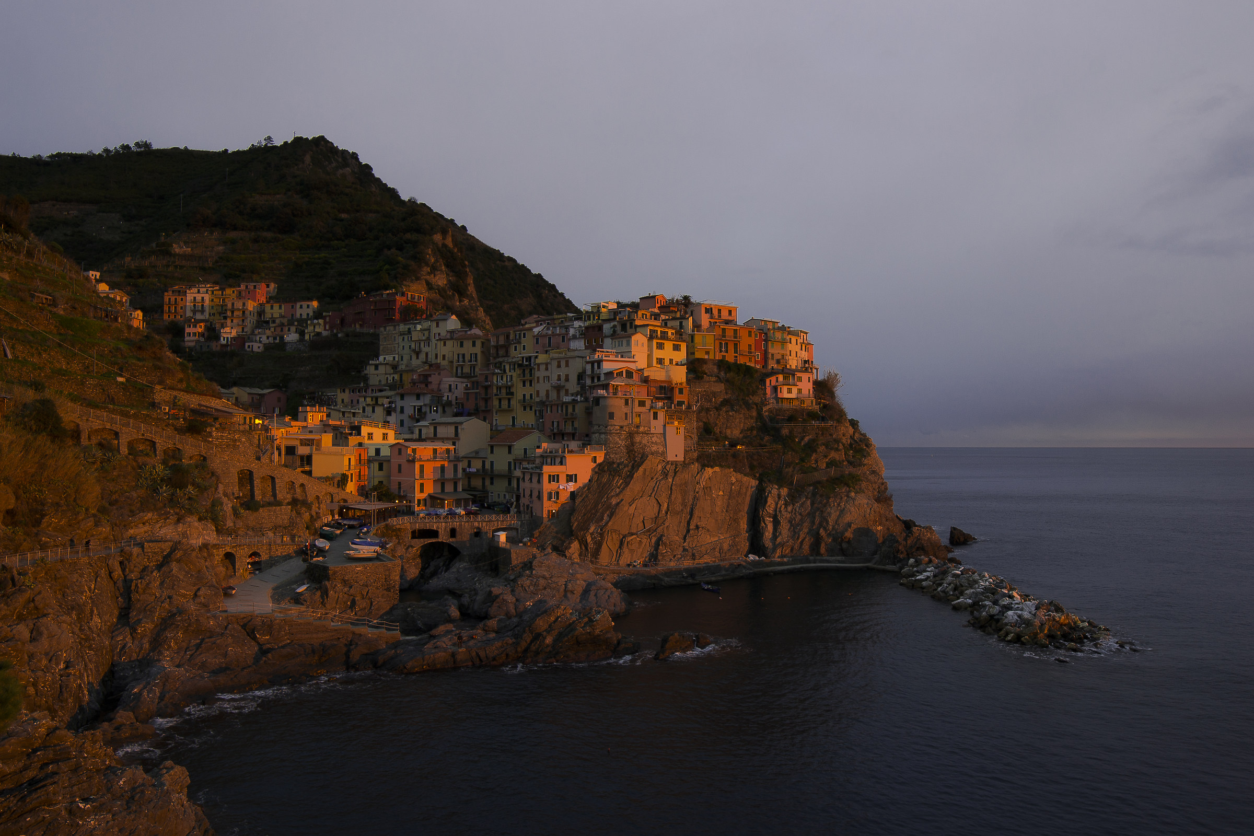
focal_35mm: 21
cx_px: 627
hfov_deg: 81.2
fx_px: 731
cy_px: 418
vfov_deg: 59.5
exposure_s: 1/5
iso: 100
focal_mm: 14
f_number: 10
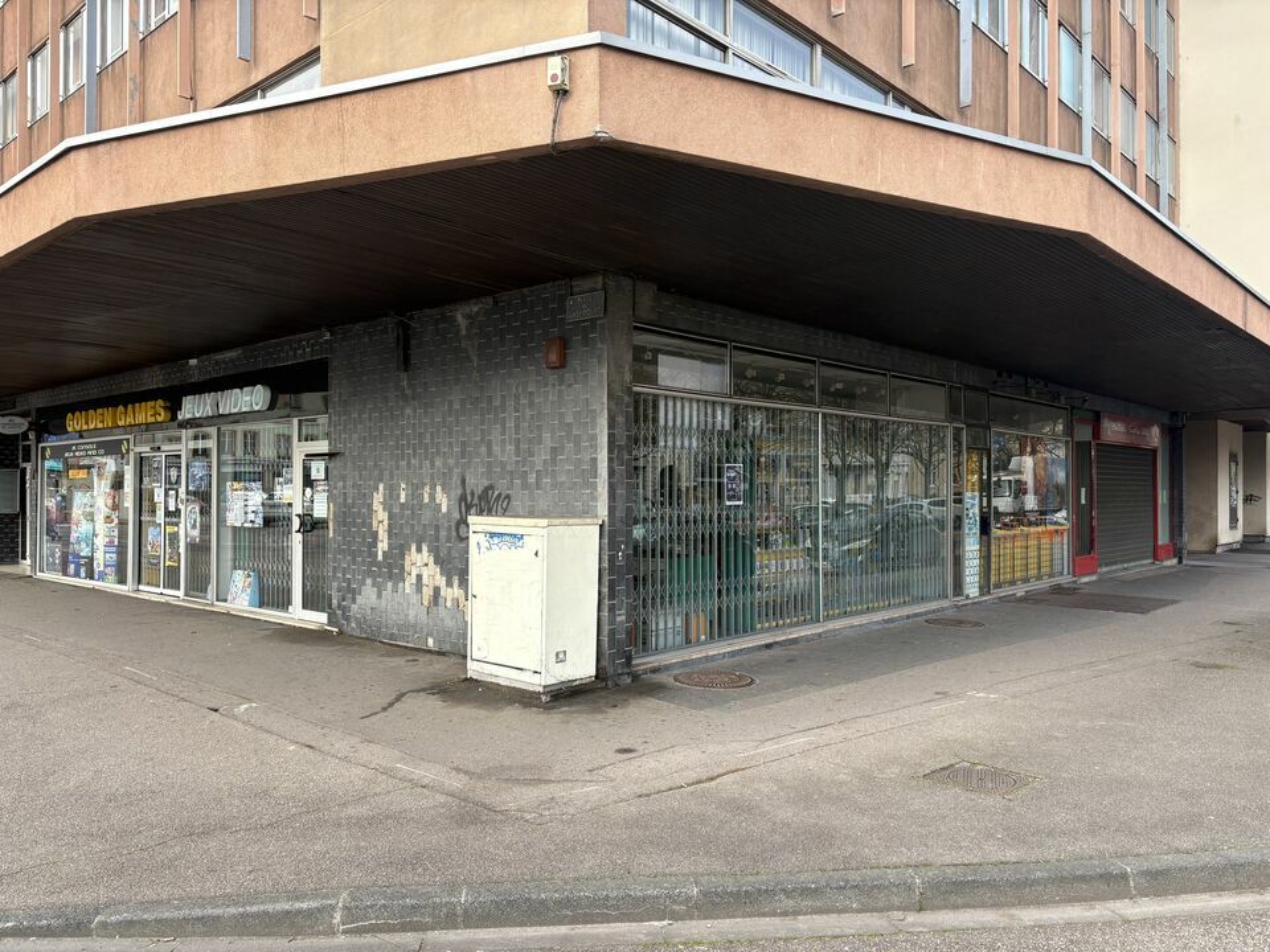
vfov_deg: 53.1
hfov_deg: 67.3
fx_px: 954
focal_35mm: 26
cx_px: 635
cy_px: 476
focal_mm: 5.96
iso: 40
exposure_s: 1/160
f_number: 1.6
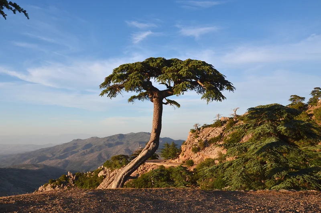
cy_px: 106
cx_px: 160
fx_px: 320
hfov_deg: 53.2
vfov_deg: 36.7
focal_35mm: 36
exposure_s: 1/500
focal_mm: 24
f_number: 11
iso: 320
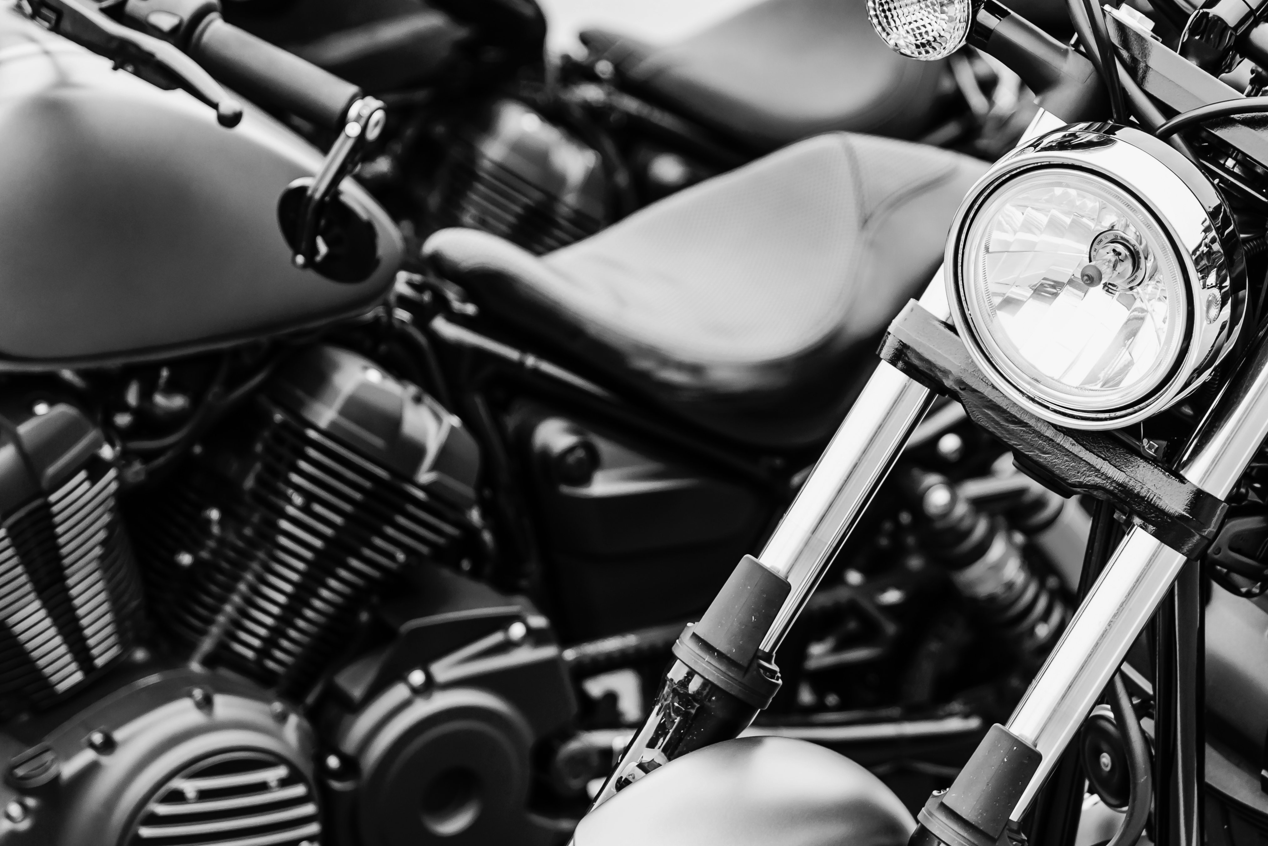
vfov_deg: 7.7
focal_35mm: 178
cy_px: 509
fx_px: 6271
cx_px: 740
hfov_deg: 11.5
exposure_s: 1/90
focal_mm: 120
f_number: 4
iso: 200
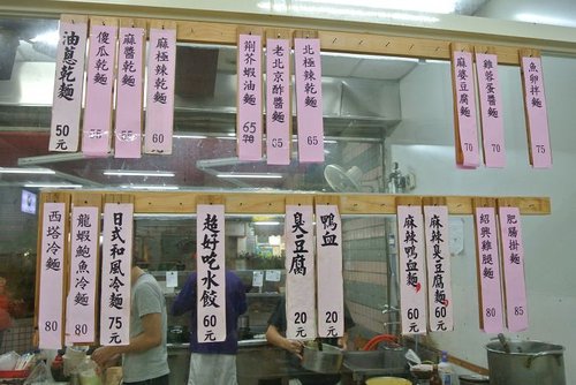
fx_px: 480
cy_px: 192
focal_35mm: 30
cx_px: 288
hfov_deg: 61.9
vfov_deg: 43.7
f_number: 3.5
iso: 640
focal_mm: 11.4
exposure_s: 1/60
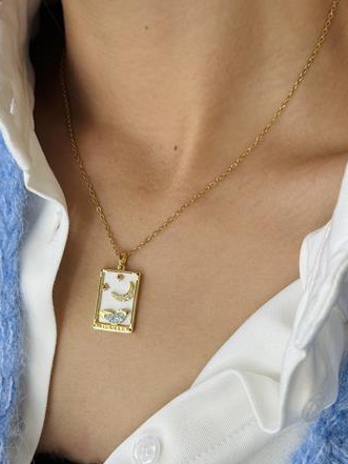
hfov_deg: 25.2
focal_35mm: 58
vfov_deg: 33.2
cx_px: 146
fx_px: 777
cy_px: 260
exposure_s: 1/171
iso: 50
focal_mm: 6.76
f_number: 1.78
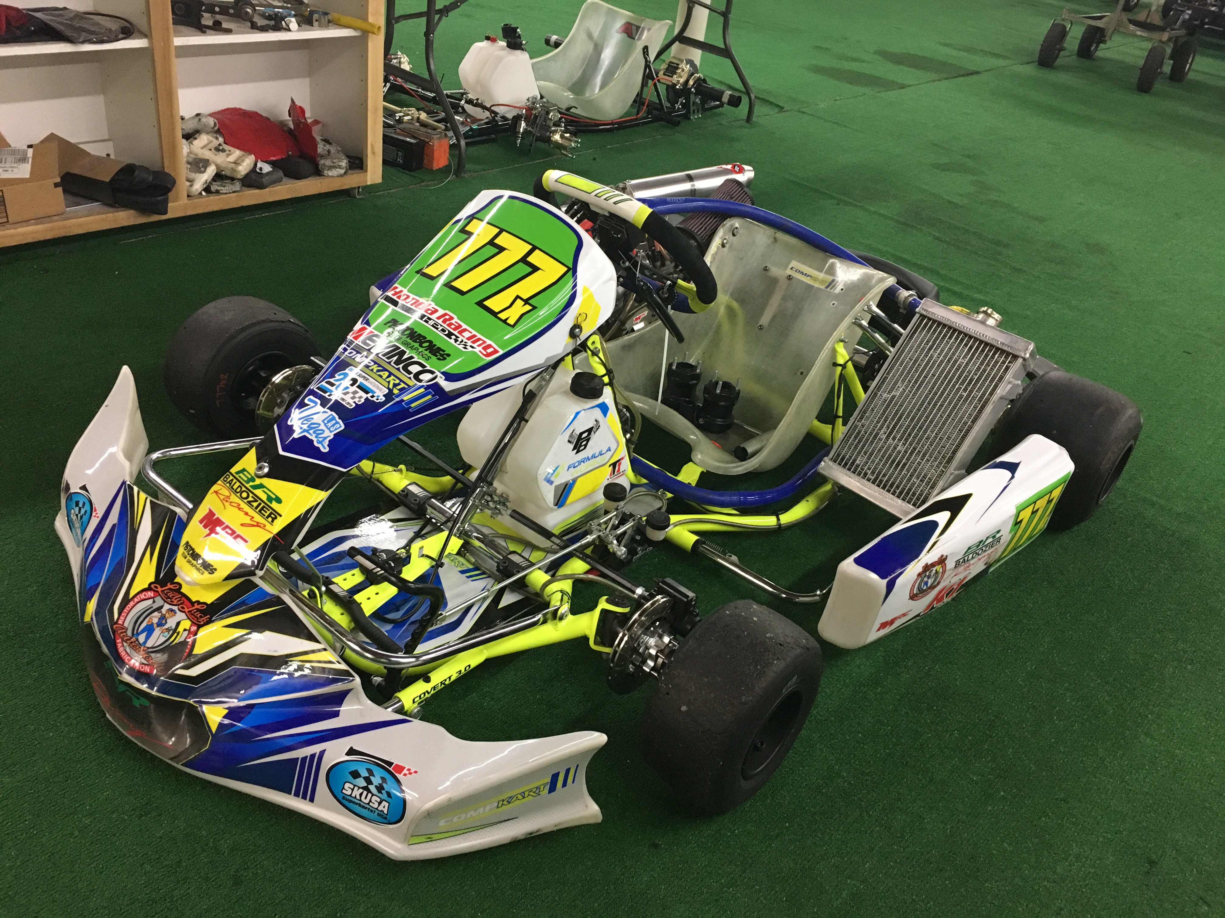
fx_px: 1026
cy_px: 459
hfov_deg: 61.7
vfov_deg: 48.2
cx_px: 612
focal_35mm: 29
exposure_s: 1/30
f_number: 2.2
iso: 160
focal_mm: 4.15
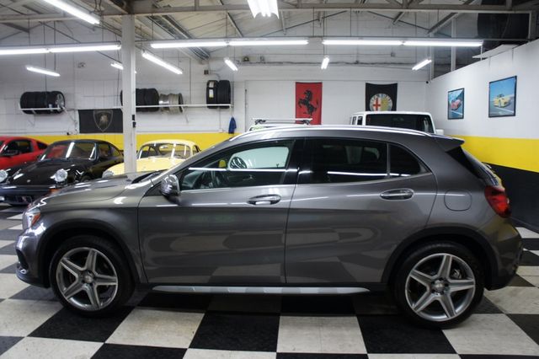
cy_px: 180
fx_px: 404
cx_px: 270
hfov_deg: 67.4
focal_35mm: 27
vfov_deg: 47.9
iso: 250
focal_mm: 18
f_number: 3.5
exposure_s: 1/30
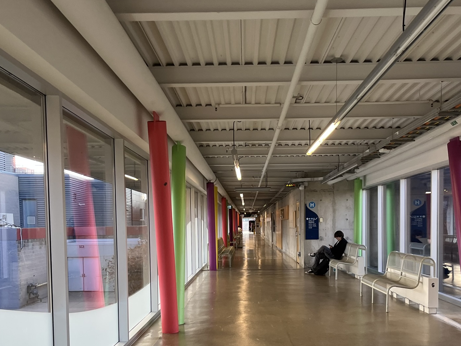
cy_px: 251
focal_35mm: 38
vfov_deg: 37.0
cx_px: 238
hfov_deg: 49.0
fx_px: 506
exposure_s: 1/121
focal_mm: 5.1
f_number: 1.6
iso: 125
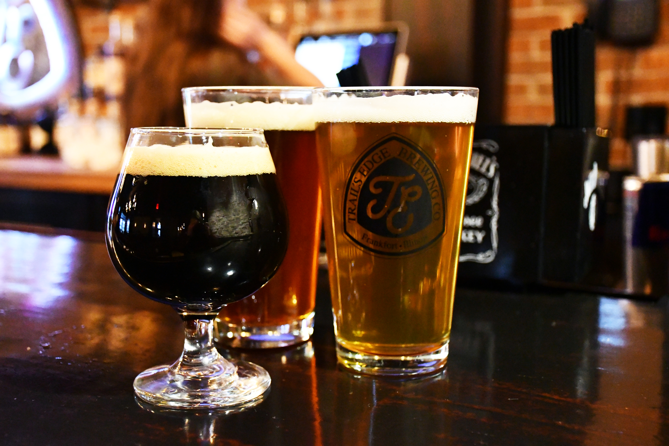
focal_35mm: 48
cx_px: 334
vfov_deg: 28.1
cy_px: 223
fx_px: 892
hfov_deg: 41.1
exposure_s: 1/60
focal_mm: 32
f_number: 4
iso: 11400
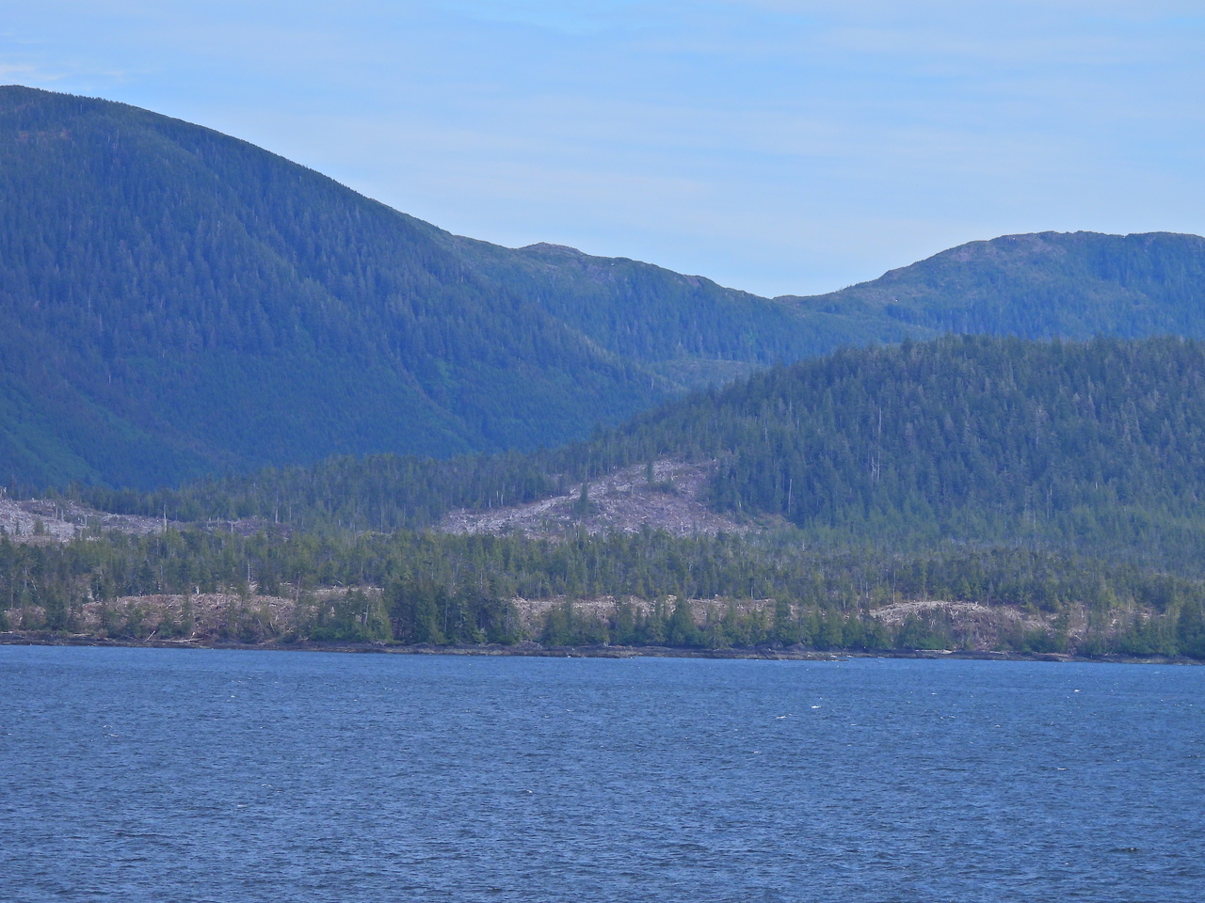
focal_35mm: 200
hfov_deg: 9.9
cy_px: 452
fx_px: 6962
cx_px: 602
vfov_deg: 7.4
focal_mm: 35.7
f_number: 4.5
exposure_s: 1/1000
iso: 100
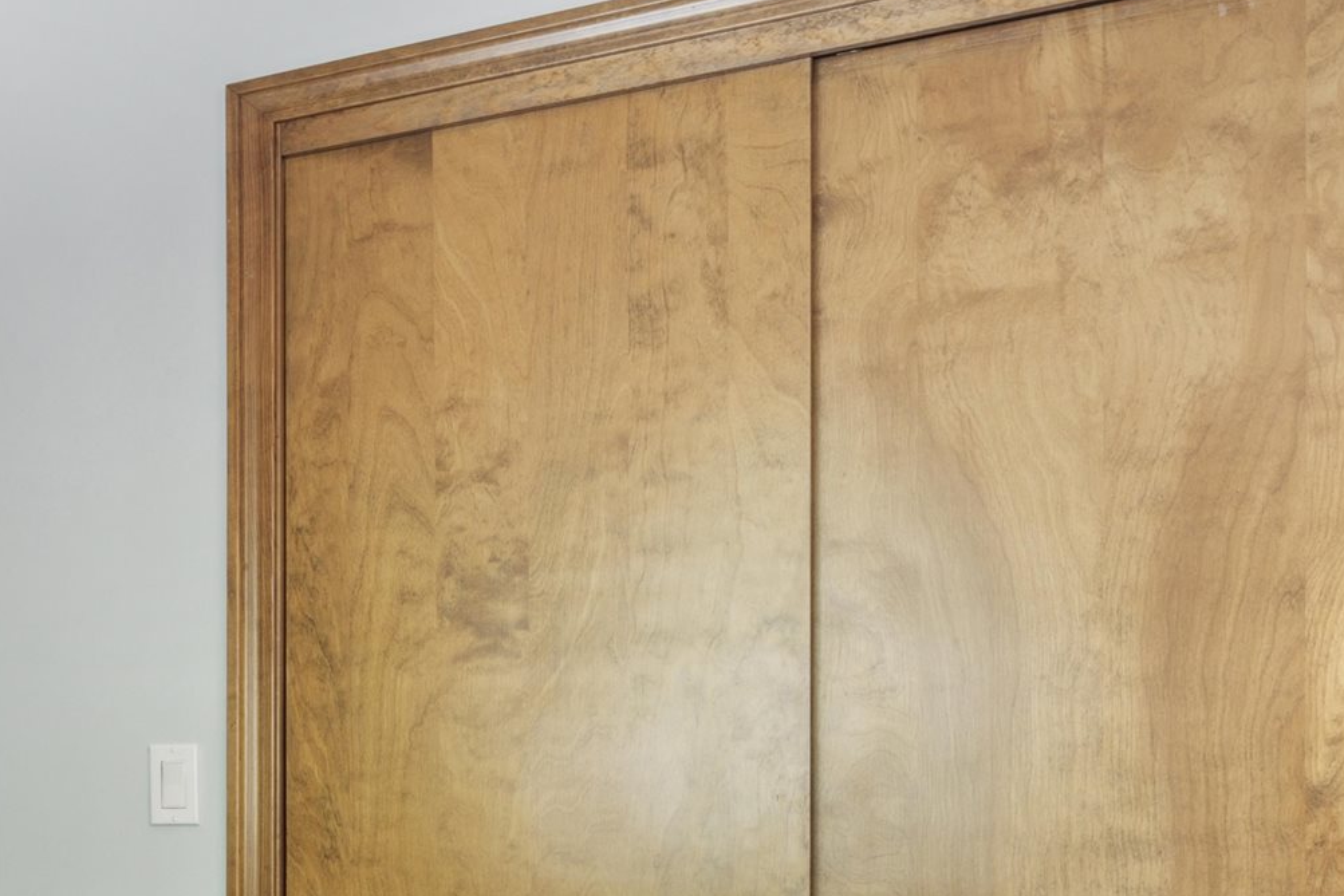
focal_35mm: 49
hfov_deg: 31.0
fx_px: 1829
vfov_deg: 26.7
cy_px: 793
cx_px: -422
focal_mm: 16
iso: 250
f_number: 8
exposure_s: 1/2
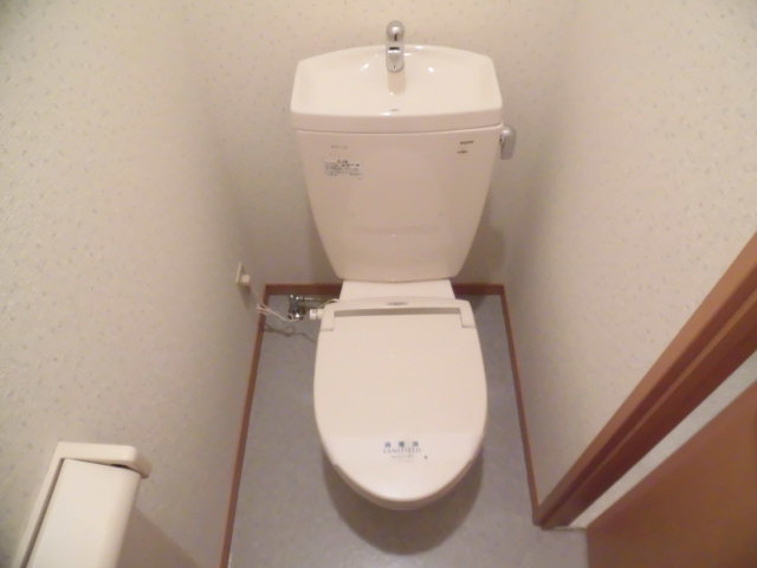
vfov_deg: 56.8
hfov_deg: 71.6
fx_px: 525
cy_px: 284
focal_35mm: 24
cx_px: 378
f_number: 3.1
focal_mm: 4.3
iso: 800
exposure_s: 1/25
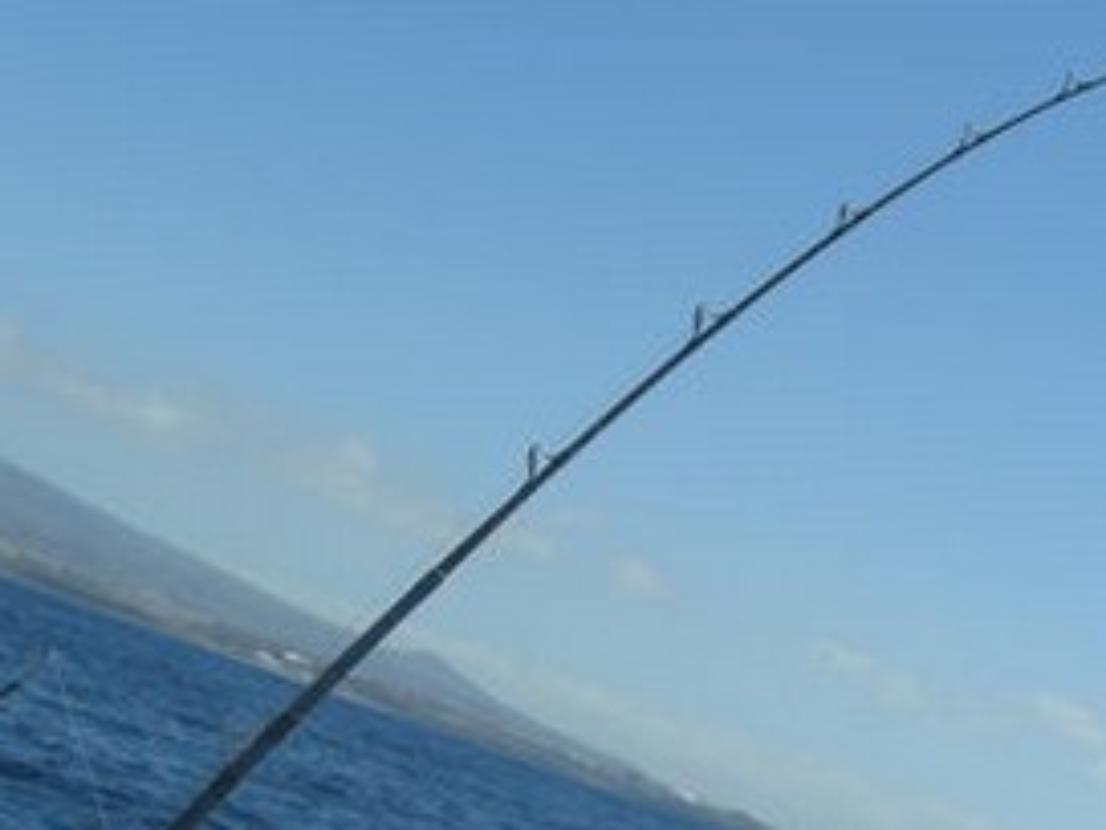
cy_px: 740
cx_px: 590
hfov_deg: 22.3
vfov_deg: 16.6
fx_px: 2812
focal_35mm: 88
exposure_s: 1/320
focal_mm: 7.9
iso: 80
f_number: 8
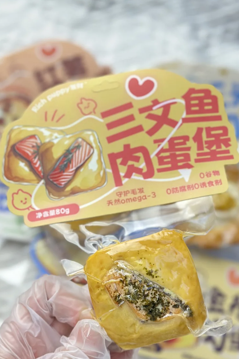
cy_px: 172
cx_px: 120
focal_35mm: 65
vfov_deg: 31.0
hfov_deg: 20.9
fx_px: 647
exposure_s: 1/100
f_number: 1.78
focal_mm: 6.86
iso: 125
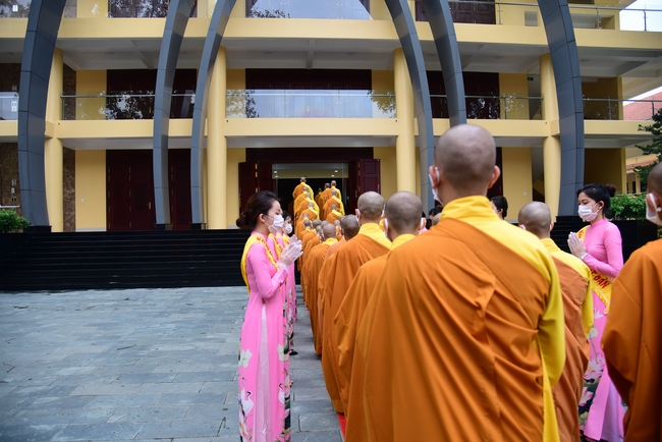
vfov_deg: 53.2
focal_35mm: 24
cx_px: 331
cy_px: 221
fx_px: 442
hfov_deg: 73.7
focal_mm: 24
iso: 160
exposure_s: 1/80
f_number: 4
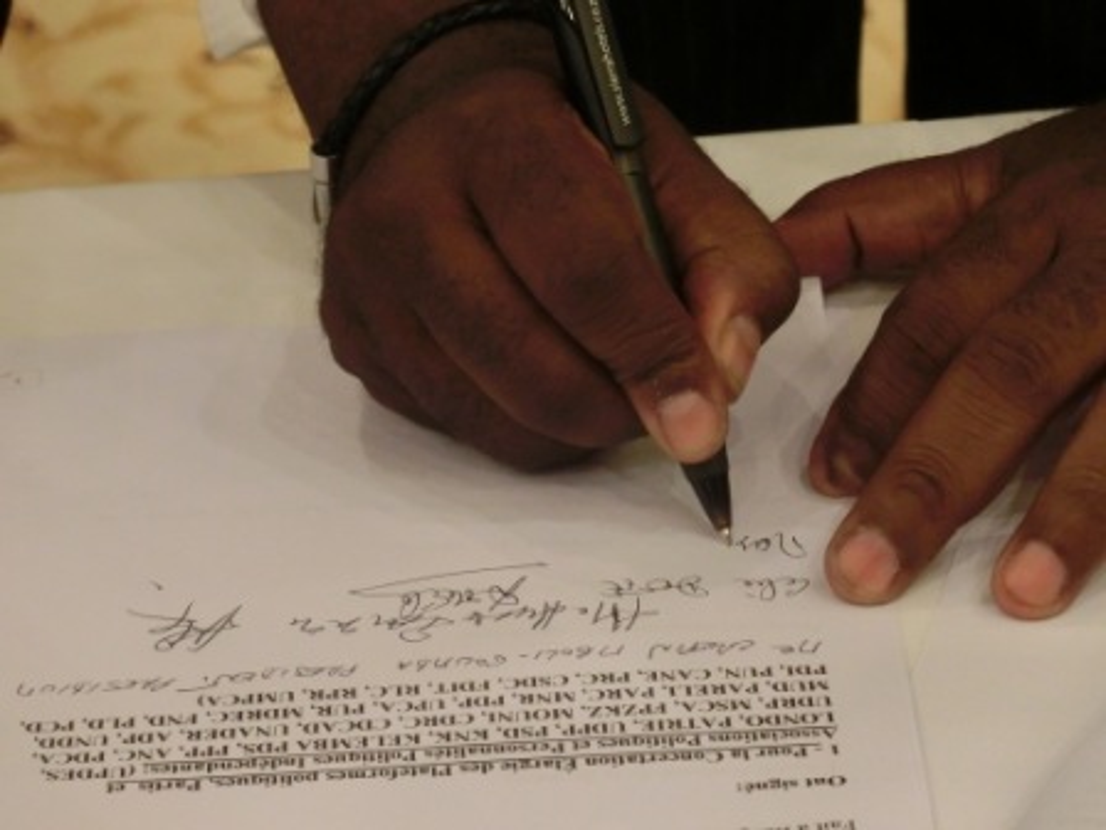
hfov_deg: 14.6
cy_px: 415
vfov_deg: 11.0
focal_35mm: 135
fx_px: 4313
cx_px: 553
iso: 800
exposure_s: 1/80
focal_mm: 23.8
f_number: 4.8
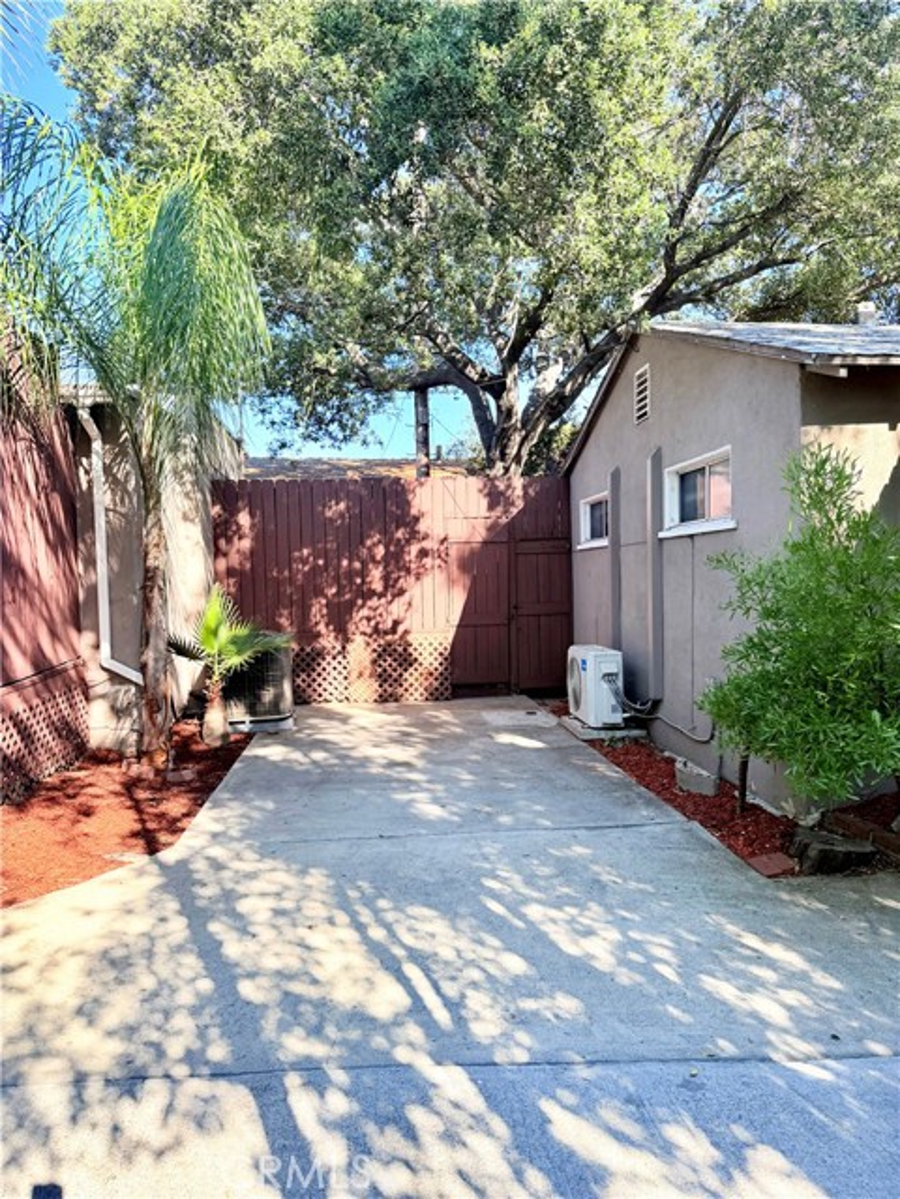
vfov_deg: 71.6
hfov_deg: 56.8
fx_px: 832
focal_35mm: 24
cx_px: 450
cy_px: 600
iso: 100
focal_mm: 6.76
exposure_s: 1/931
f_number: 1.78
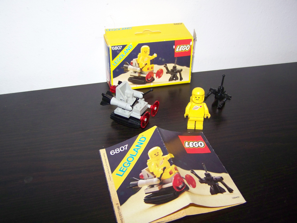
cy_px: 112
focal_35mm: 38
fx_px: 326
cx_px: 148
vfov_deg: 37.7
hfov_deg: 49.0
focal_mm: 6.3
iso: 200
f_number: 2.8
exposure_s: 1/30
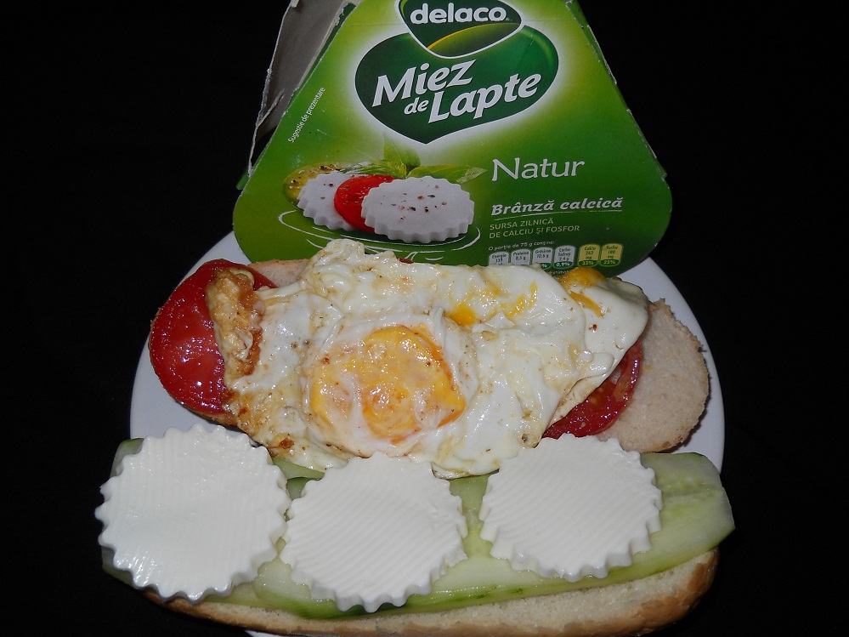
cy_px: 318
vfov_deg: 35.1
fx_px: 1005
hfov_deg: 45.8
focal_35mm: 41
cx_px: 424
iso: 80
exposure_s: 1/30
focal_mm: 6.72
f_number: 5.5
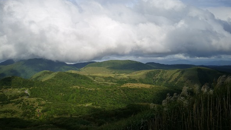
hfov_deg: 64.3
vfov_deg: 38.5
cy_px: 44
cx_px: 117
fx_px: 184
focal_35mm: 30
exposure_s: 1/918
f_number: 2.2
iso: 50
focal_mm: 4.5
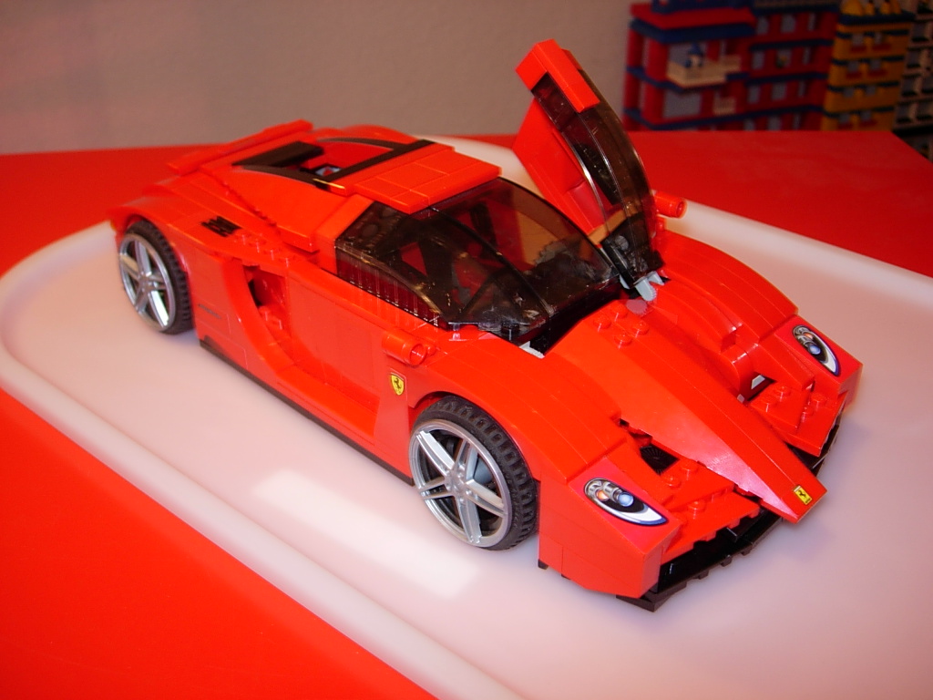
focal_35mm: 38
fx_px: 1024
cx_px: 466
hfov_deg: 49.0
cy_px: 350
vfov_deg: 37.7
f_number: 2.8
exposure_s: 1/32
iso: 79
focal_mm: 7.8
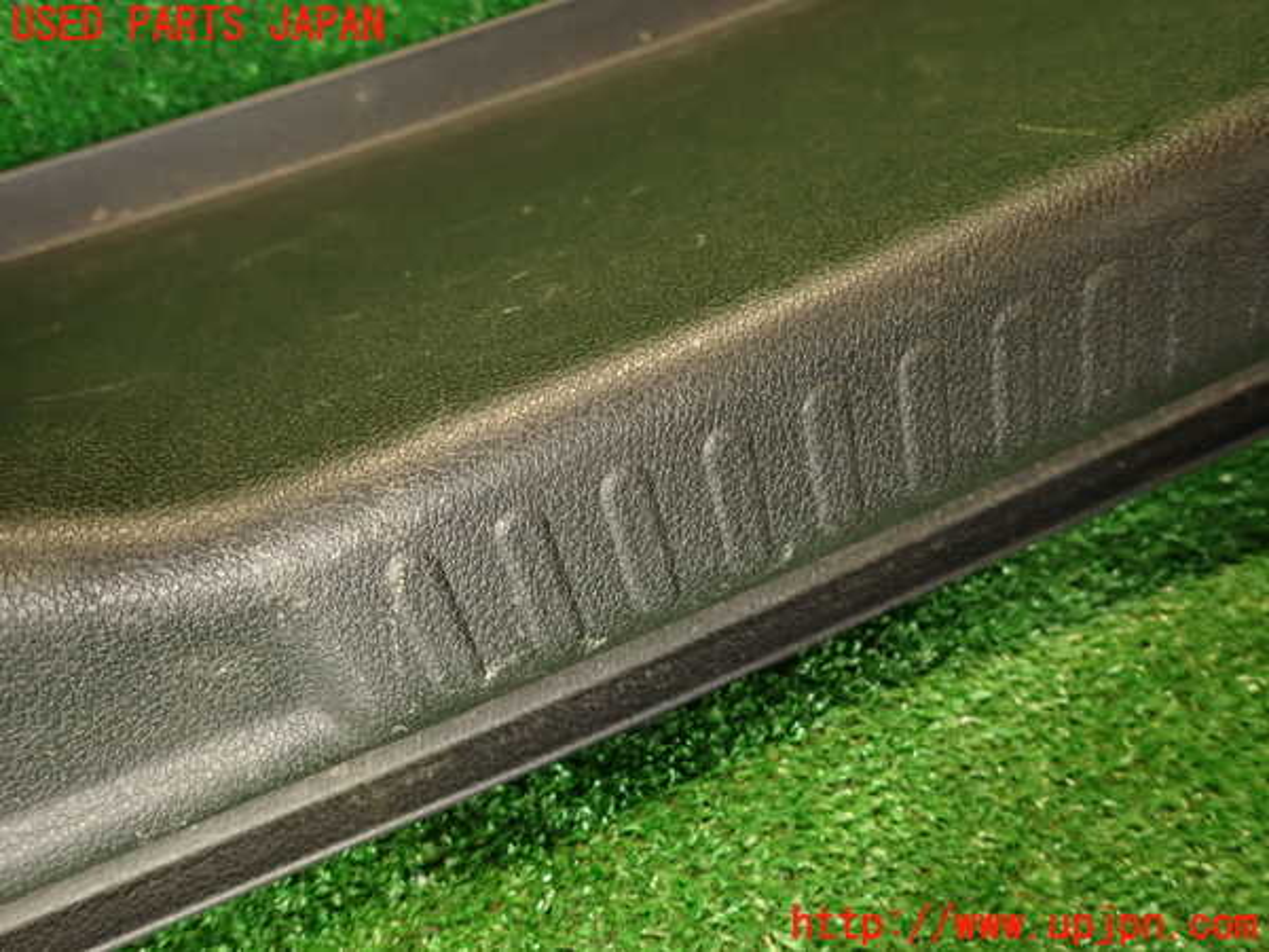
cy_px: 476
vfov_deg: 54.9
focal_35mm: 25
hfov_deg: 69.4
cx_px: 634
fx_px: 916
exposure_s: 1/30
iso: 320
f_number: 2
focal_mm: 4.5
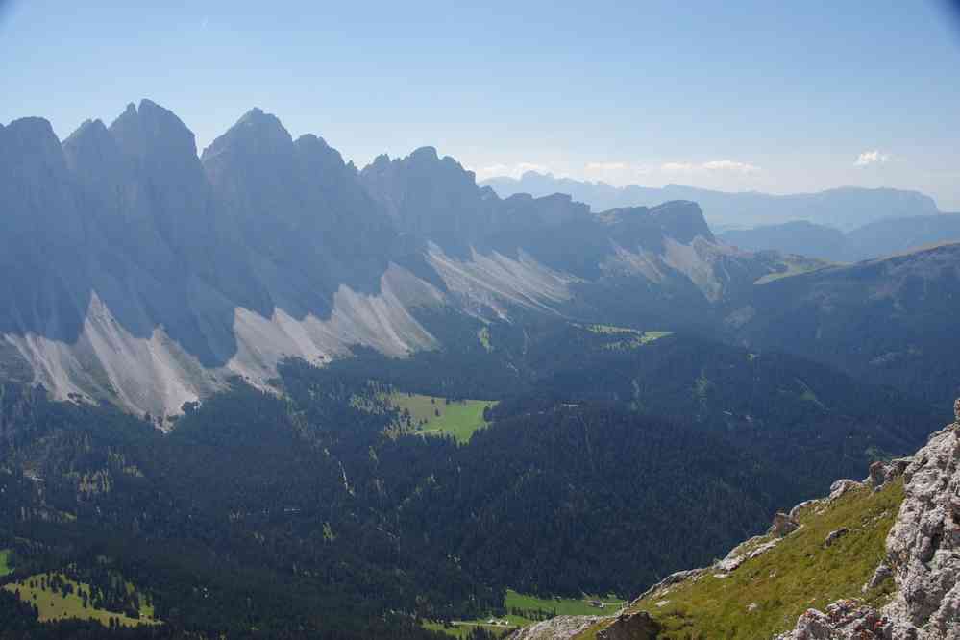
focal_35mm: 38
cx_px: 480
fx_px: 1000
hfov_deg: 51.3
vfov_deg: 35.5
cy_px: 320
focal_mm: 25
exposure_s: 1/80
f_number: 11
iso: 200
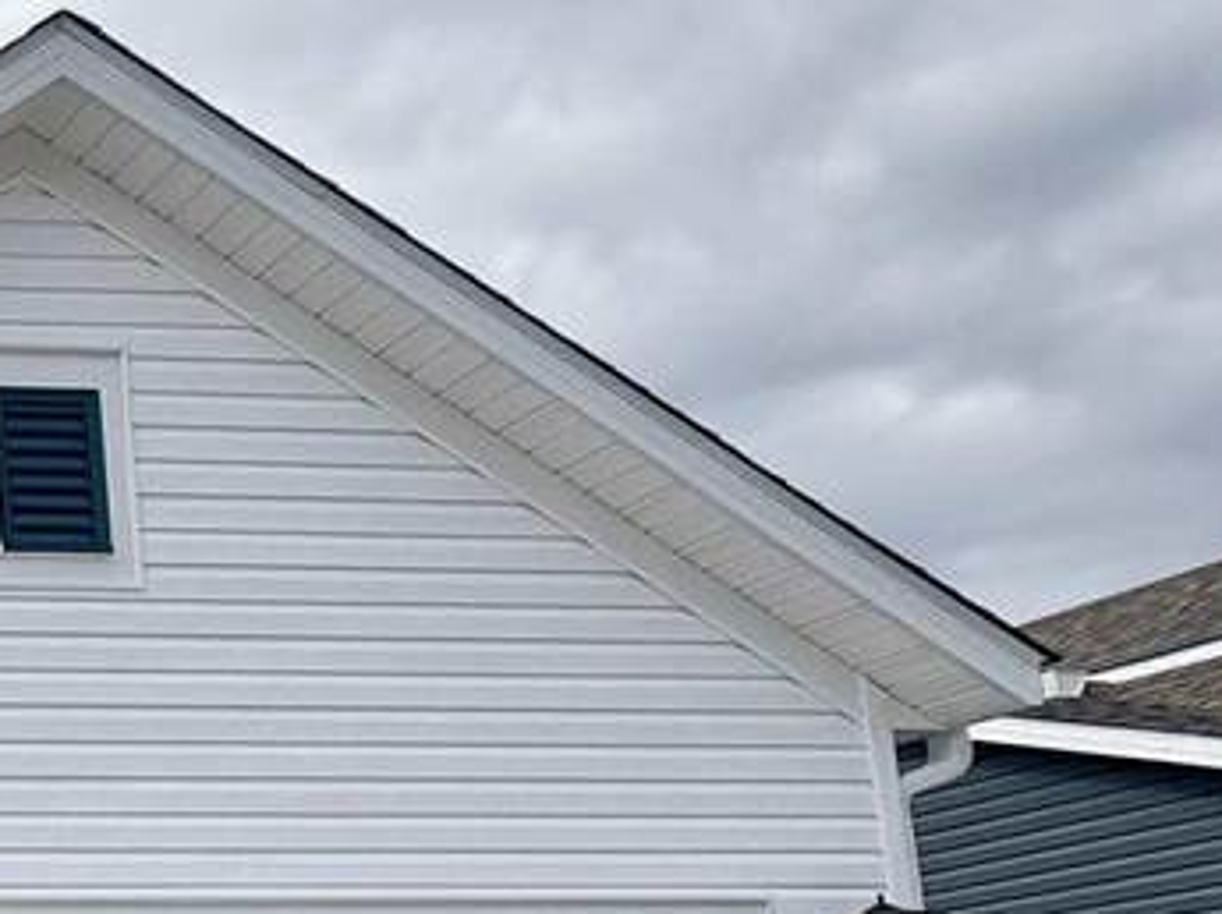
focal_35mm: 52
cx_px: -829
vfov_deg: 25.8
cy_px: 1017
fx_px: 1834
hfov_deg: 23.9
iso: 50
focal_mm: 2.22
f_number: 2.2
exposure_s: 1/2237
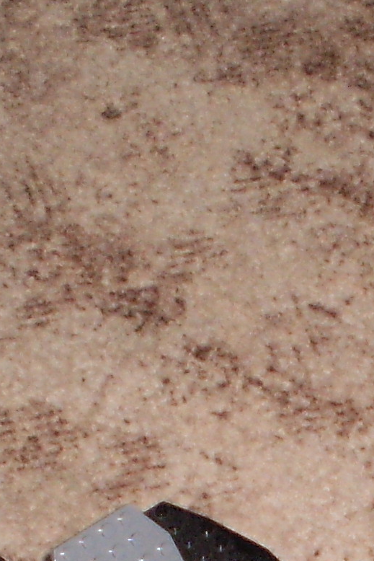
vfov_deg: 12.4
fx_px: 2445
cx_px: 451
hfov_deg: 8.6
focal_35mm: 157
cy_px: 870
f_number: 3.1
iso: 125
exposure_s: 1/30
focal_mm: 6.3
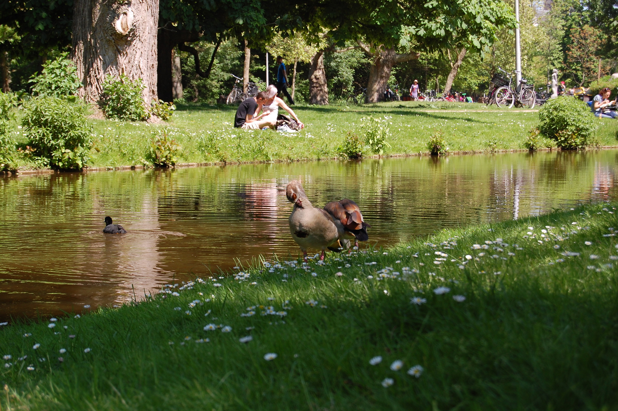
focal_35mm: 82
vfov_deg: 16.5
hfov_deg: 24.6
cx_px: 309
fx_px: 1415
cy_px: 206
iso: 200
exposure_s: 1/200
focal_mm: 55
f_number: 7.1
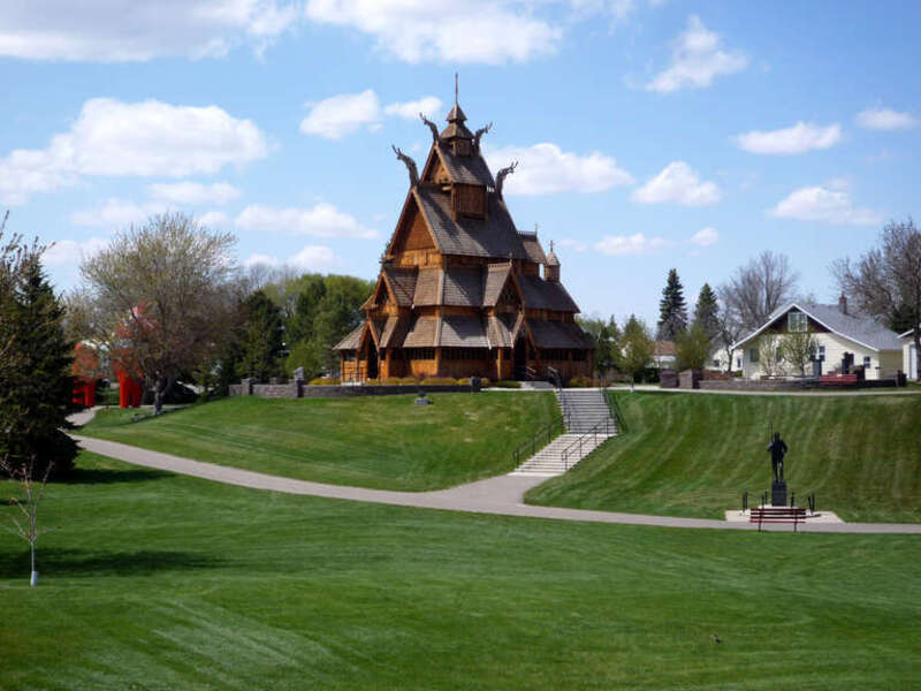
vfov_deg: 26.1
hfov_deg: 34.3
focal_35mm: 56
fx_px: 1490
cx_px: 460
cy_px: 346
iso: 100
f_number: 4.5
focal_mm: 9.9
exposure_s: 1/800
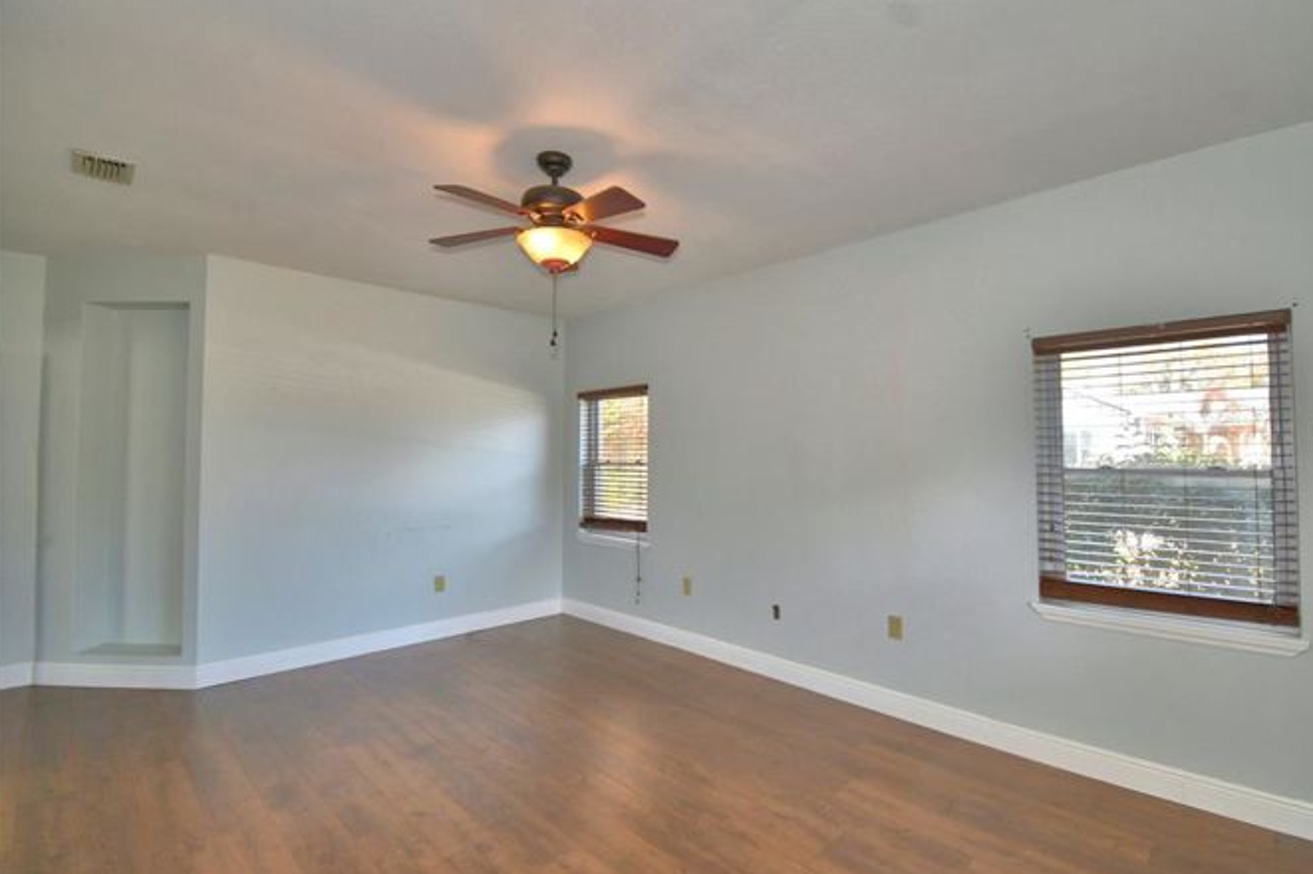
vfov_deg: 73.7
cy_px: 426
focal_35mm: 16
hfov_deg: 96.7
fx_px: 583
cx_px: 690
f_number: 4.5
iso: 200
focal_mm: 10
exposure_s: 1/30
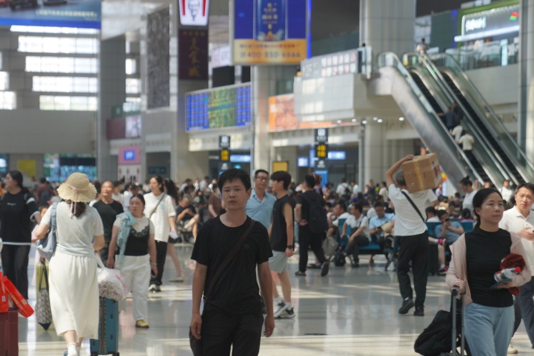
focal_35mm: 130
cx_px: 253
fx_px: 1927
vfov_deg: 10.5
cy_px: 222
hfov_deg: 15.8
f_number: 3.2
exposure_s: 1/100
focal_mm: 70
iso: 125
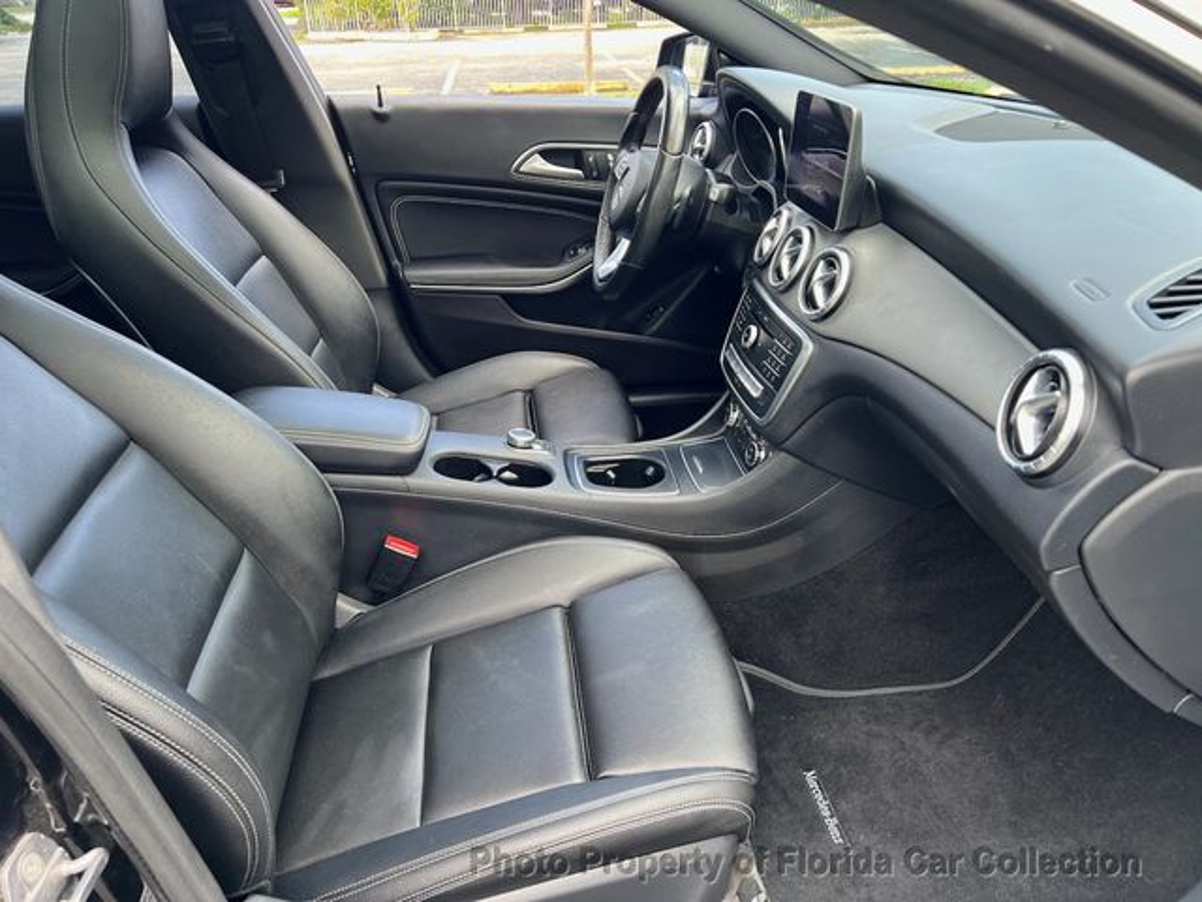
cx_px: 601
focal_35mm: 26
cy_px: 451
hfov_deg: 67.3
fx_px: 903
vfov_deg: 53.1
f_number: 1.5
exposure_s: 1/121
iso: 64
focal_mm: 5.7
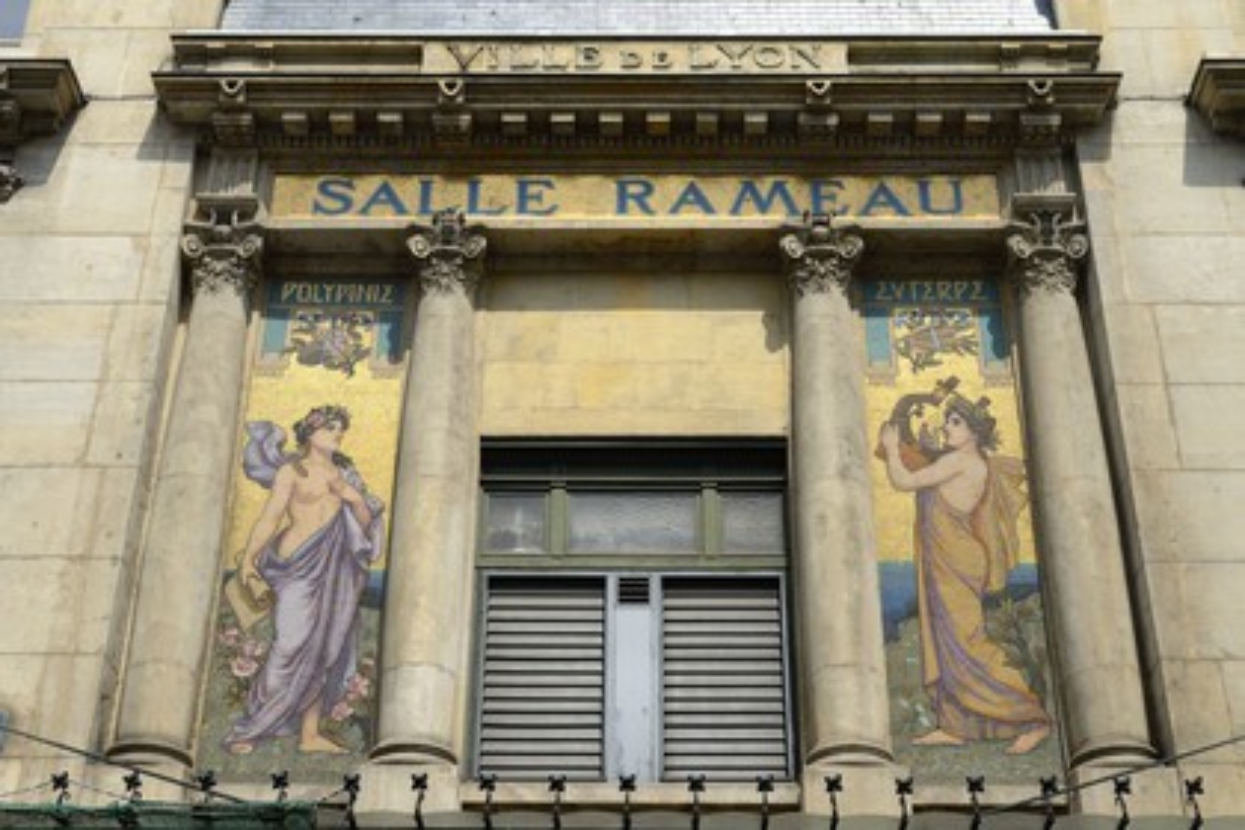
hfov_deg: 38.2
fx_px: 1798
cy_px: 415
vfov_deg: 26.0
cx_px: 622
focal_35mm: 52
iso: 200
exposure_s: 1/250
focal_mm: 52
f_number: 11
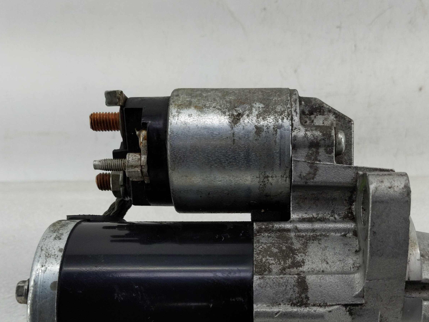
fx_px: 521
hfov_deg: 44.6
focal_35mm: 42
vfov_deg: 33.5
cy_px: 250
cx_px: 250
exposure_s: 1/154
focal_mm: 4.38
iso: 55
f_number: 1.73
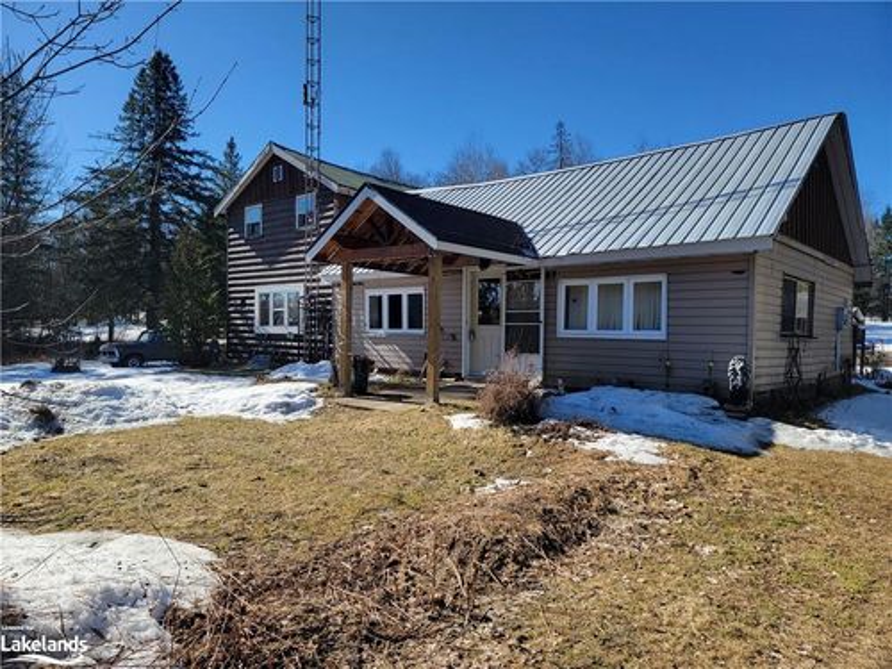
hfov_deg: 71.6
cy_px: 334
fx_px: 618
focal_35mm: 24
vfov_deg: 56.8
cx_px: 446
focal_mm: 6.7
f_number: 1.8
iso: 16
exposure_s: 1/659
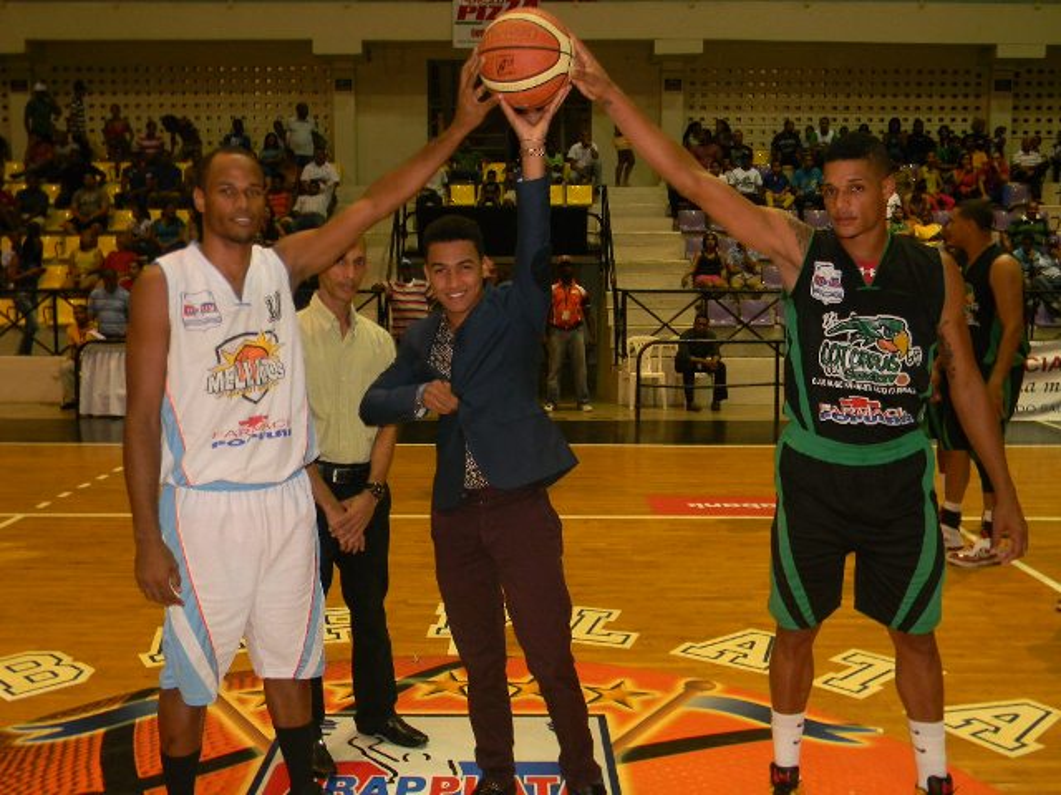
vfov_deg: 39.7
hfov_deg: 51.4
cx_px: 530
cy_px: 398
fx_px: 1103
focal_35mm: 36
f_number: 3.7
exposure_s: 1/30
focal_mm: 6.4
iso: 200
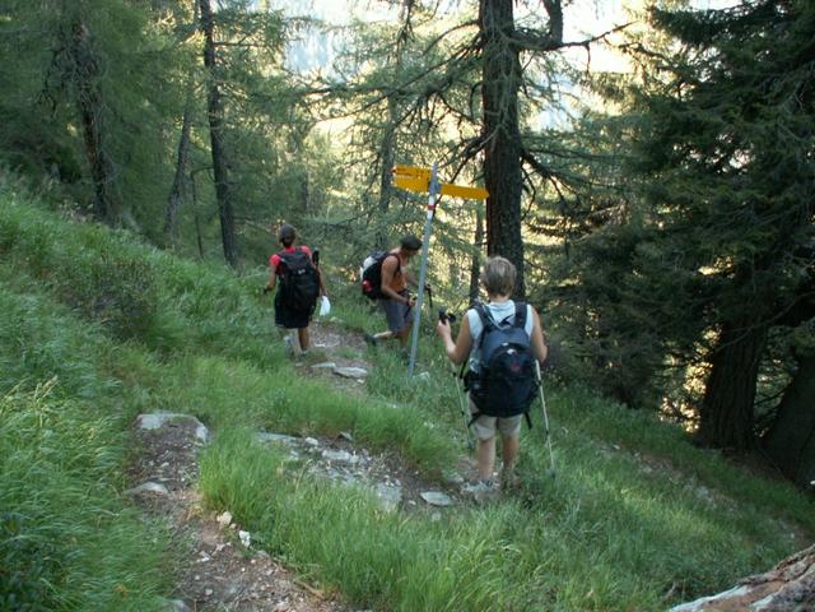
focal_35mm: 35
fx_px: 824
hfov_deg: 52.6
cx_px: 408
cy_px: 306
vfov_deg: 40.7
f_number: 2.8
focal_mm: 5.86
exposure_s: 1/40
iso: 64
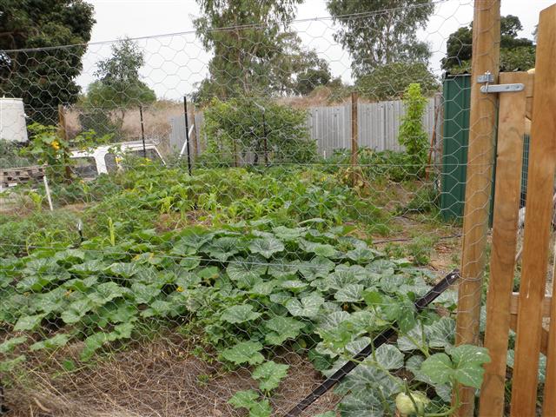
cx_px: 278
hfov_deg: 63.4
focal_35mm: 28
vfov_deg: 49.7
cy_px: 208
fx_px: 450
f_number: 3.5
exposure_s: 1/160
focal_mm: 5
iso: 50
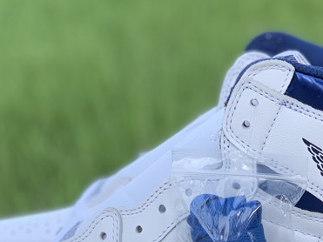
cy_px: 242
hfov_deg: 16.6
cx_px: 174
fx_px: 1110
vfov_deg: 12.3
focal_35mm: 119
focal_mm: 6
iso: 16
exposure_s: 1/156
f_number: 2.4
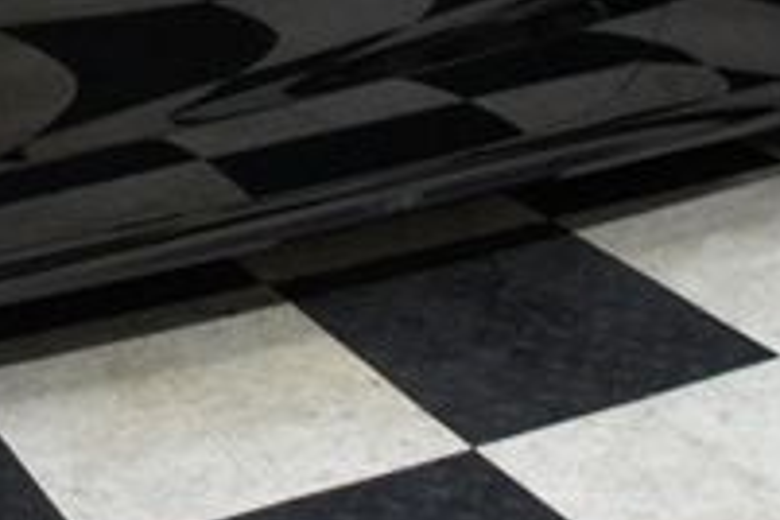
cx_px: 81
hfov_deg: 23.1
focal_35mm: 86
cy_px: -171
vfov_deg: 15.1
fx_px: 1863
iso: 1600
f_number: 3.5
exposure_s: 1/125
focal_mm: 18
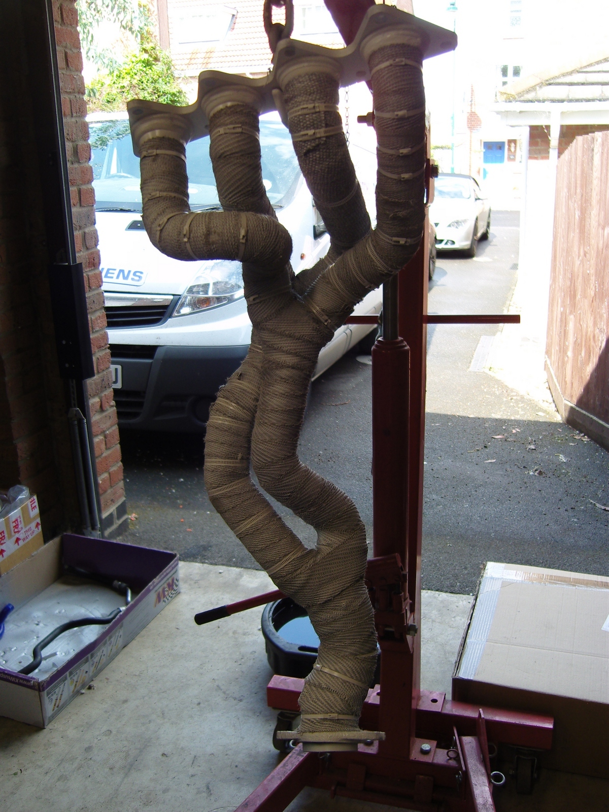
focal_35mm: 34
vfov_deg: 54.0
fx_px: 798
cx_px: 304
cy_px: 406
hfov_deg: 41.8
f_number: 2.8
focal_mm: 7.3
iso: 100
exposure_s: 1/125
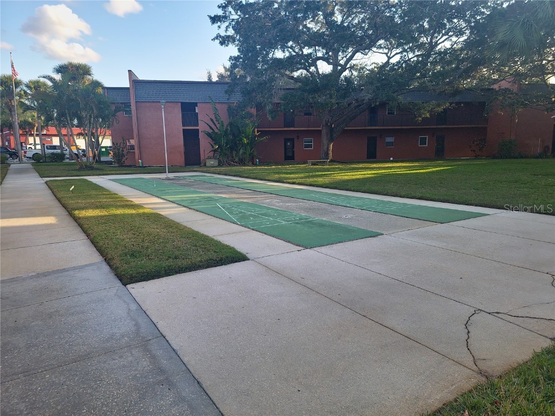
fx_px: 385
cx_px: 278
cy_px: 208
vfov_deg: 56.8
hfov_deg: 71.6
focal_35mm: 24
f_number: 1.8
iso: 16
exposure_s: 1/216
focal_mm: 6.7
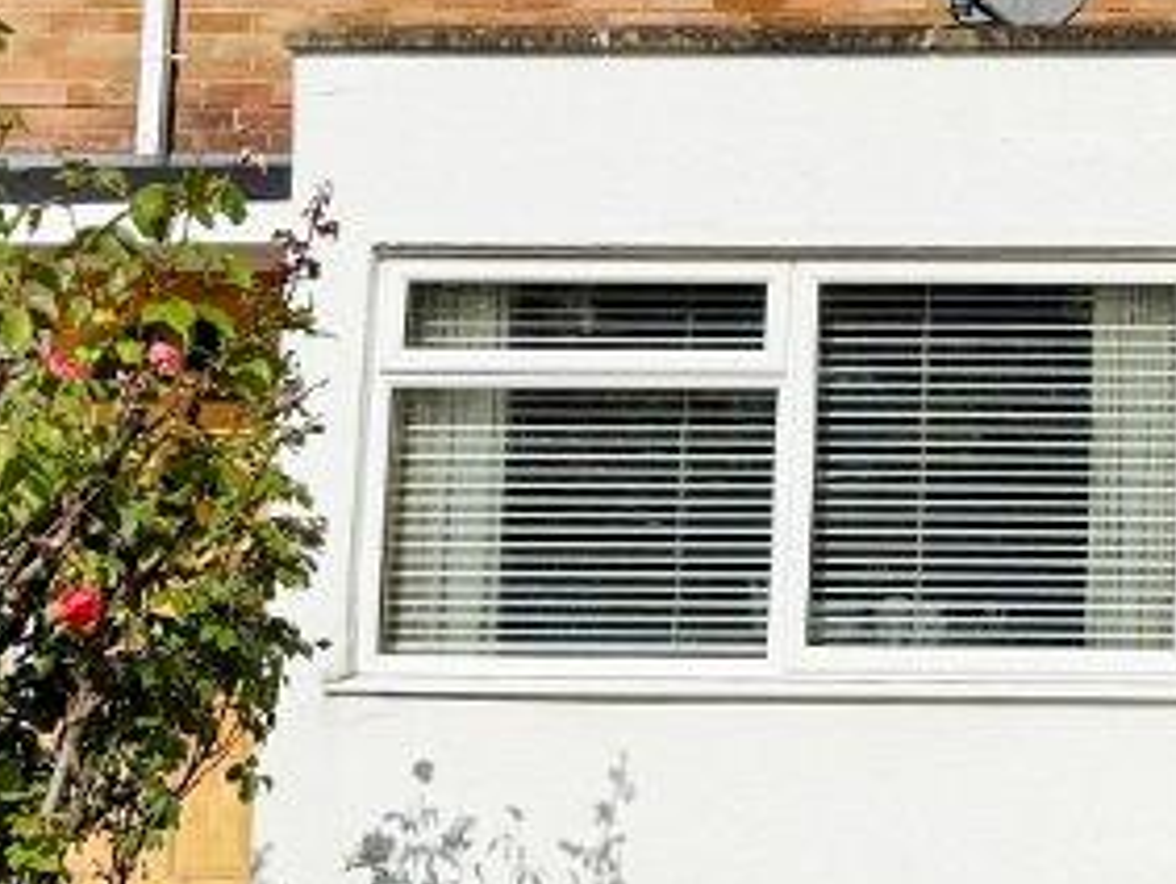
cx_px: 1401
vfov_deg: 16.7
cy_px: 69
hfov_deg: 21.0
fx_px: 2958
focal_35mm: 87
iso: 64
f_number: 1.78
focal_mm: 6.76
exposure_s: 1/14286
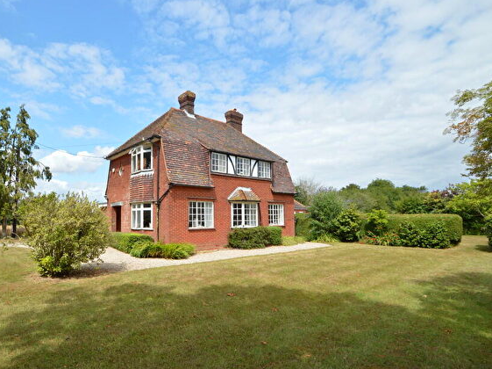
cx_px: 197
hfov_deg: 86.7
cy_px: 194
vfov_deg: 71.5
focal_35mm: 18
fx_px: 256
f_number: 9
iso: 200
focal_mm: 10
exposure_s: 1/320
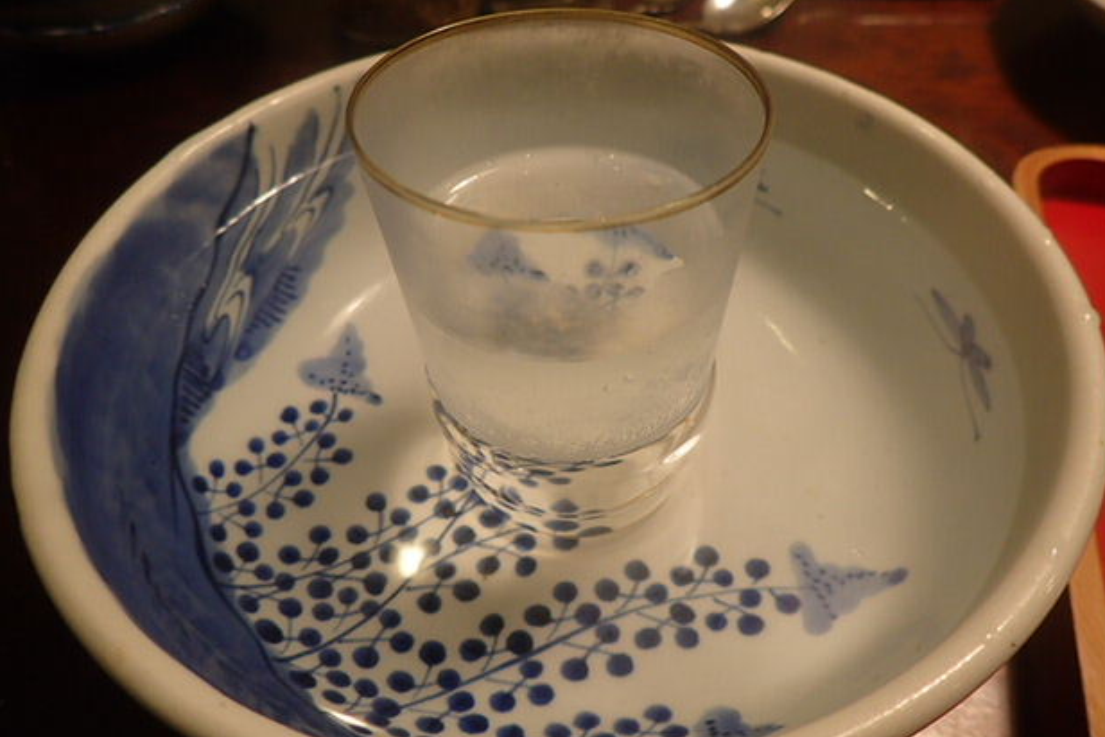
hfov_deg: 67.4
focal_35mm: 27
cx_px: 570
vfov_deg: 47.9
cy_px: 384
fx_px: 829
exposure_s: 1/40
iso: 200
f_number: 2
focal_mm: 4.5
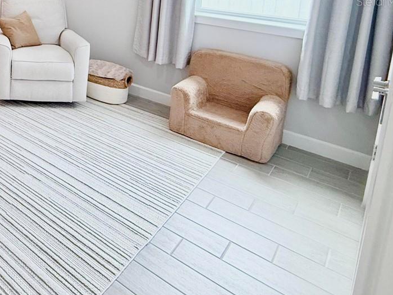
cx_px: -40
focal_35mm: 32
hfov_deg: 43.7
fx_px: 363
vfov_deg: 39.1
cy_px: 1
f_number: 2.2
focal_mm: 2.22
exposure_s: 1/120
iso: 160
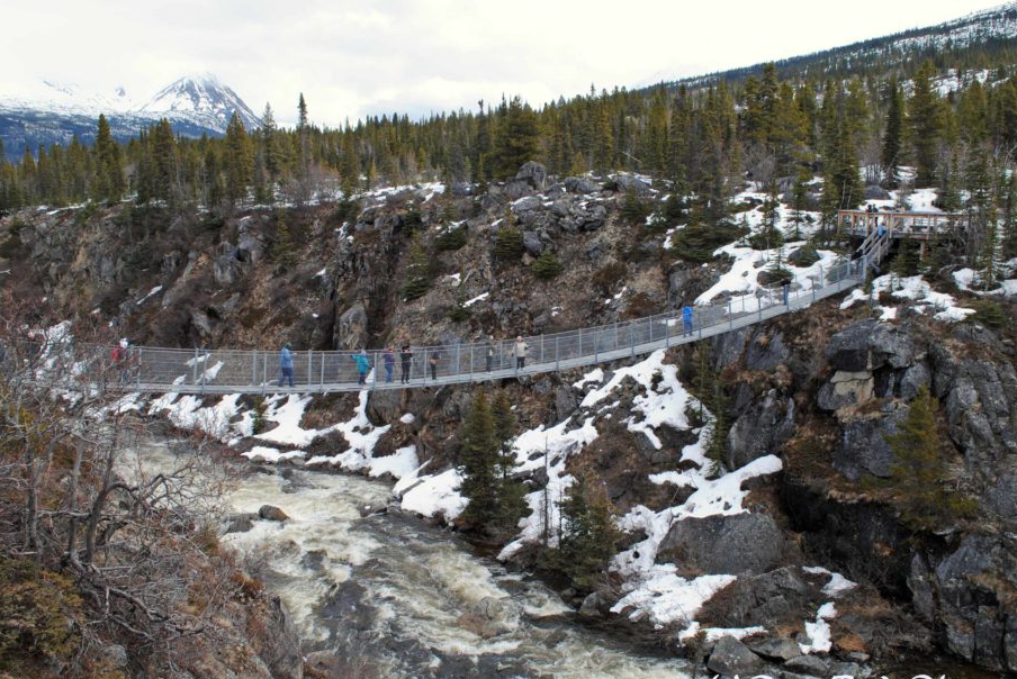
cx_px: 537
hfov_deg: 55.7
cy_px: 358
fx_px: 961
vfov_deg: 38.9
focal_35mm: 34
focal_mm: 20
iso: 200
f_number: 10
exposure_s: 1/320
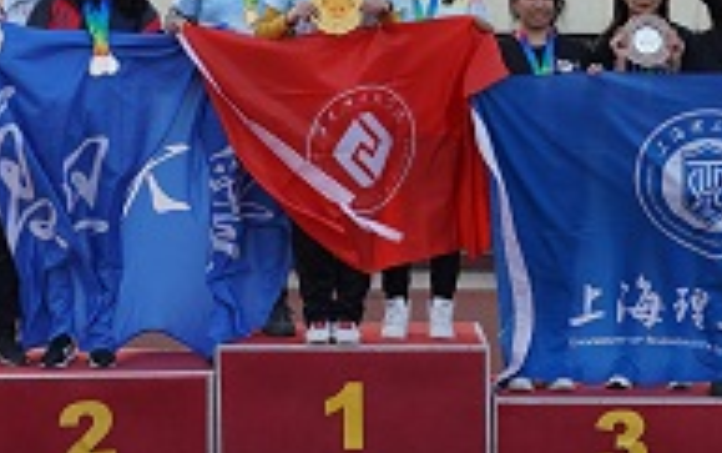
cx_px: 423
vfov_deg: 12.6
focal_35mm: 103
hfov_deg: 20.2
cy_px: 24
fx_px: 2028
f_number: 4.5
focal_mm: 39
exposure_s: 1/80
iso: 100
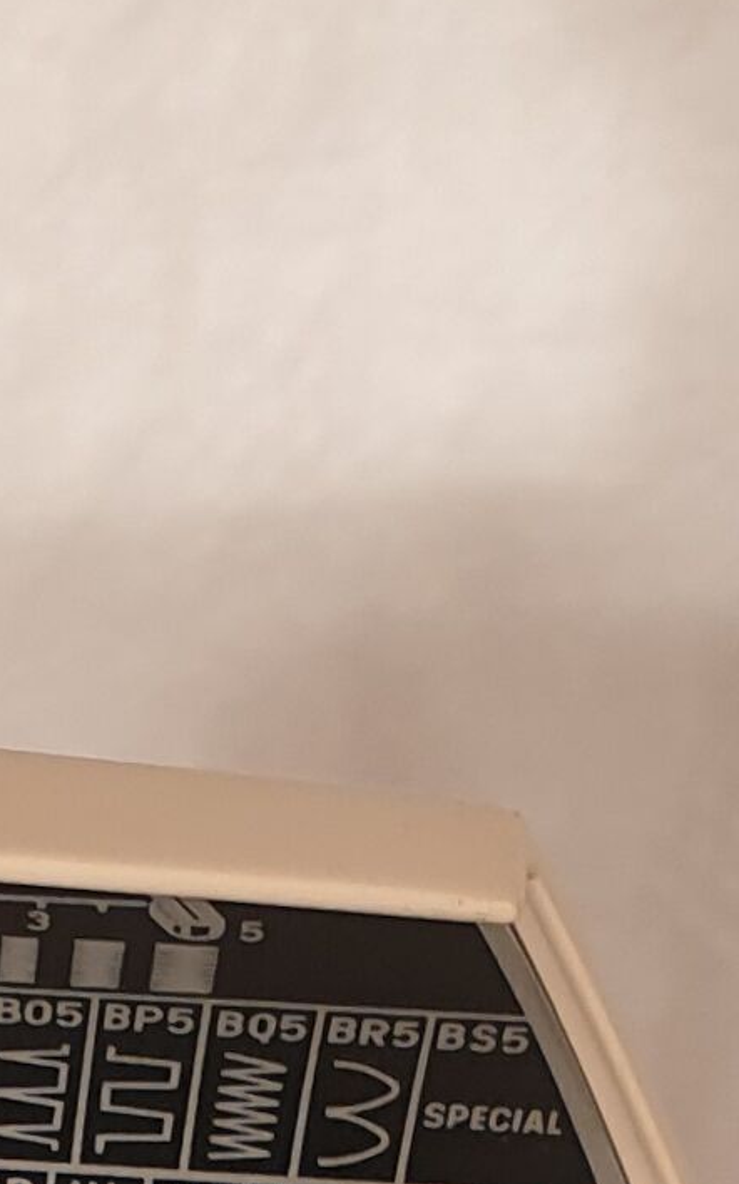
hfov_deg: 8.1
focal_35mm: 157
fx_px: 5063
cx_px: -451
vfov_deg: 11.7
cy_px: 2493
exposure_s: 1/50
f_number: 2.4
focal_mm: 4.3
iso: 80
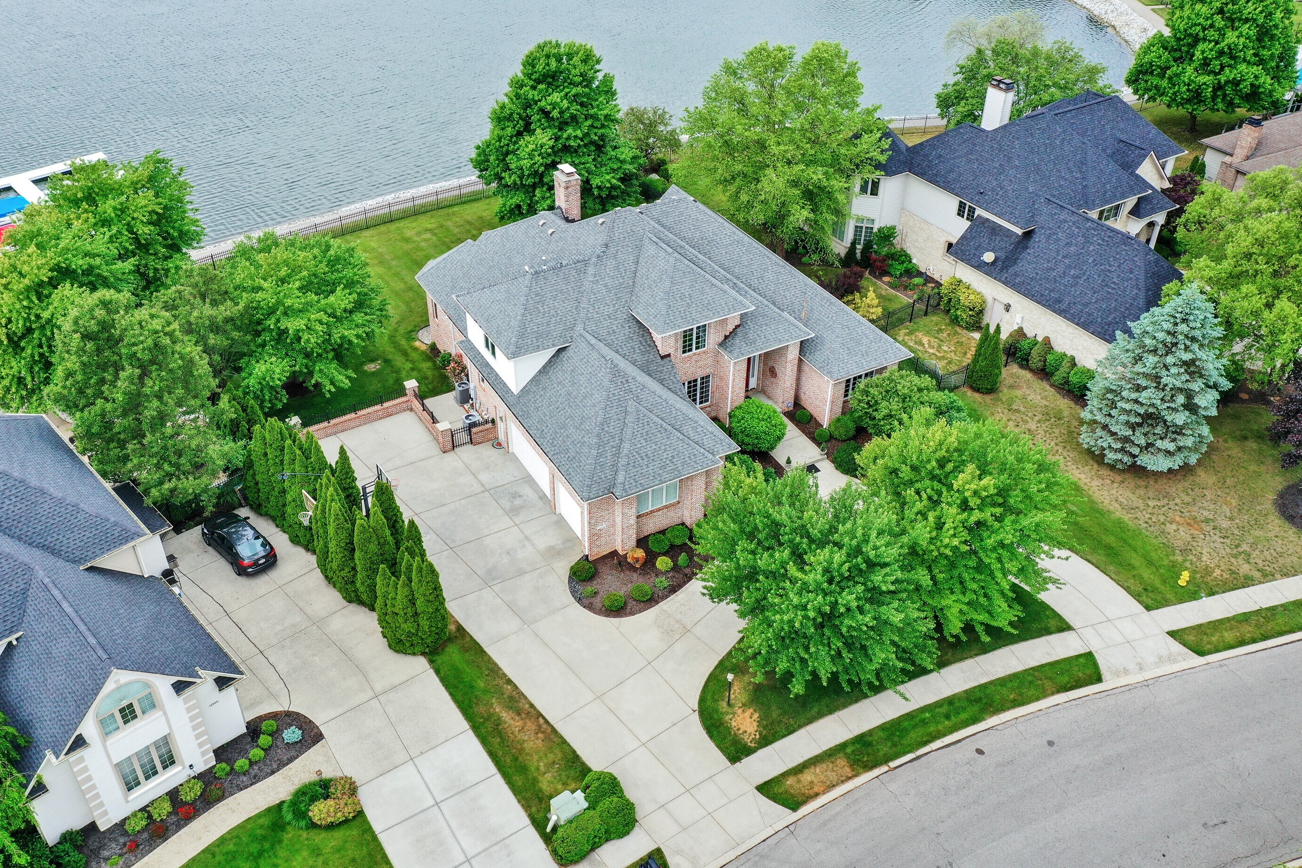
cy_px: 417
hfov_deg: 60.3
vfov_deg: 42.3
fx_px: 1121
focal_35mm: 31
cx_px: 635
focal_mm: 10.26
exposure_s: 1/160
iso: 100
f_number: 4.5
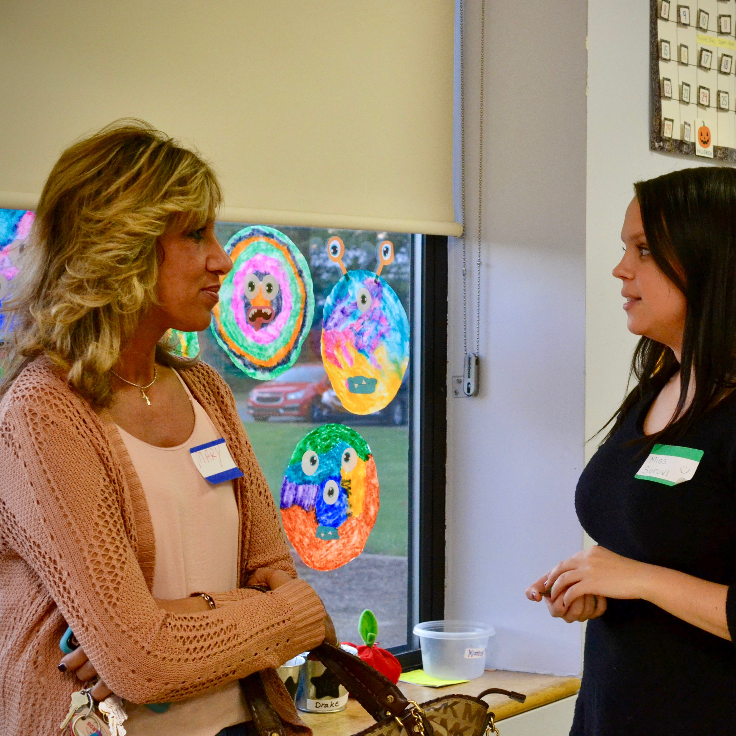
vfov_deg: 24.4
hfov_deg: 24.4
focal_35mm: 71
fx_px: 1700
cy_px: 380
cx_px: 449
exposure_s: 1/60
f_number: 6.3
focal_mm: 35
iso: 2000
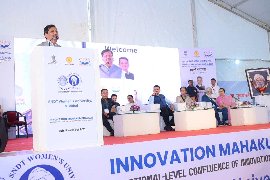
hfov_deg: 50.7
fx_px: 285
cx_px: 135
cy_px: 90
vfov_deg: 35.0
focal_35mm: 38
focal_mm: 38
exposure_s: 1/160
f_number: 6.3
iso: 3200
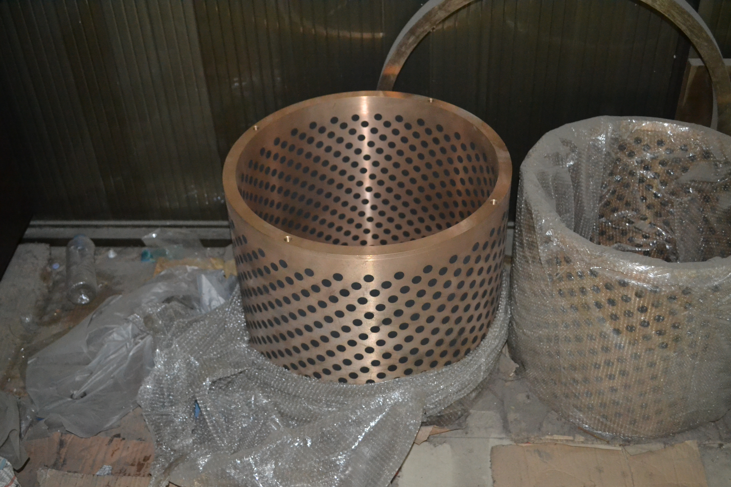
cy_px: 244
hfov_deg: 46.4
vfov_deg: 31.9
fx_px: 853
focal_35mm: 42
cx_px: 366
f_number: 4.5
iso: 3200
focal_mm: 28
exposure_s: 1/60
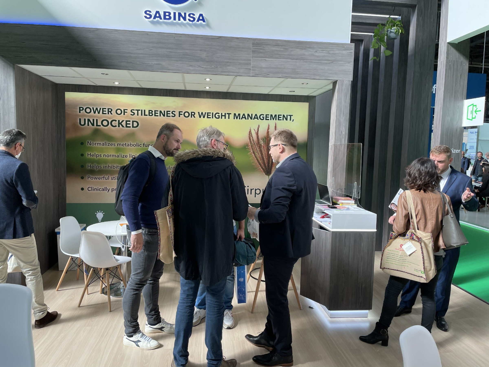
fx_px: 367
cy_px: 184
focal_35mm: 26
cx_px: 244
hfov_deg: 67.3
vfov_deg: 53.1
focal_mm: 4.2
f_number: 1.6
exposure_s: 1/144
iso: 32
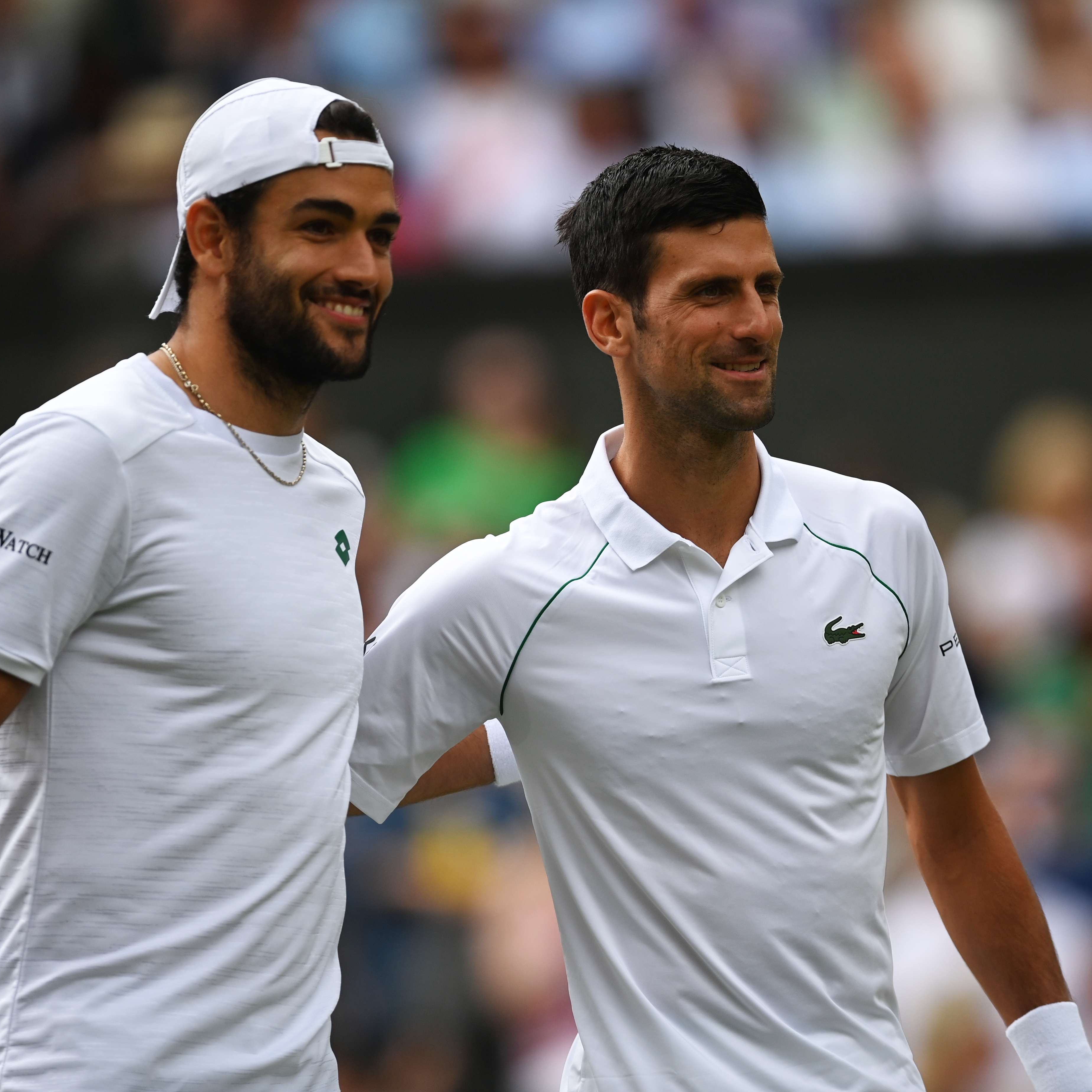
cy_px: 547
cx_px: 665
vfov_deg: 3.4
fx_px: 18238
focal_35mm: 511
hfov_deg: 3.4
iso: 320
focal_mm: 400
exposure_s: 1/3200
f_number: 2.8
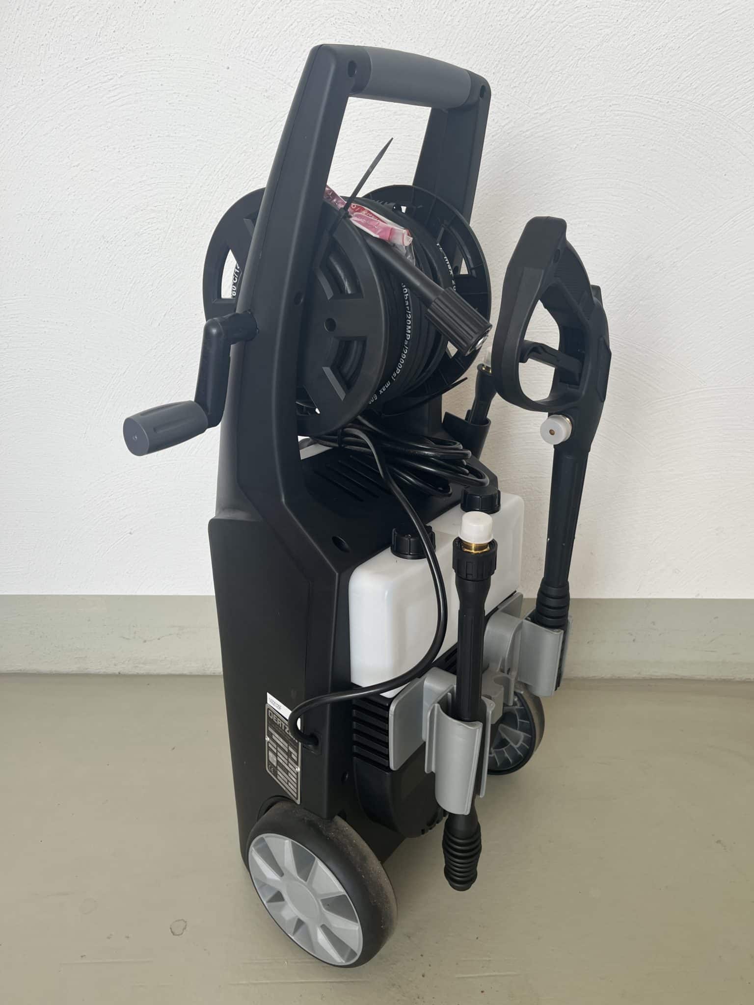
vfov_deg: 67.3
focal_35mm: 26
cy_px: 502
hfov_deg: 53.1
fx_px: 755
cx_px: 377
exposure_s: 1/122
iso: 32
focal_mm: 5.1
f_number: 1.6
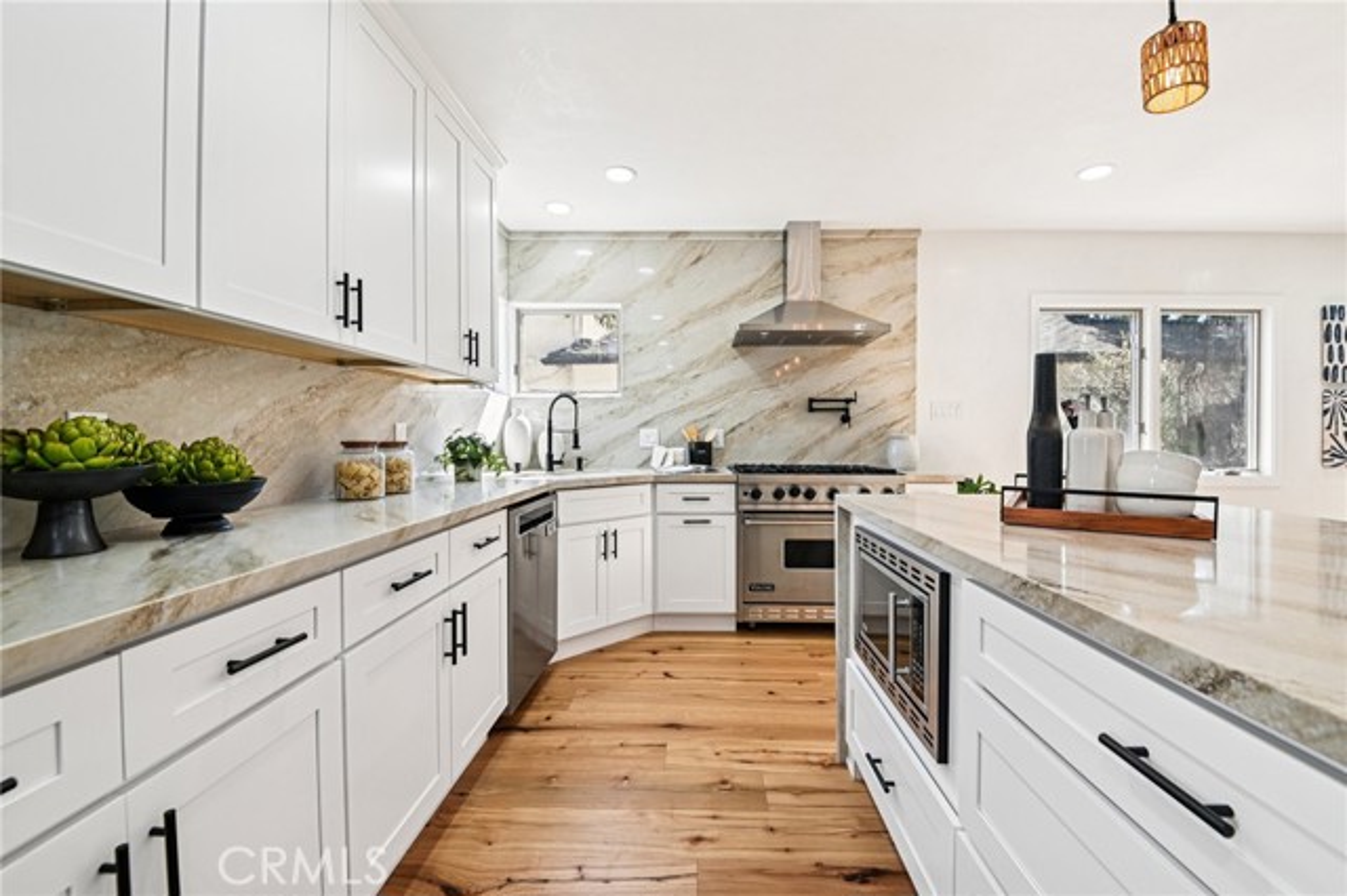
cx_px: 674
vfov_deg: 81.1
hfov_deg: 104.3
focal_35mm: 14
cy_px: 448
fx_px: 524
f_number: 8
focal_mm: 14
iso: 250
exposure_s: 1/15
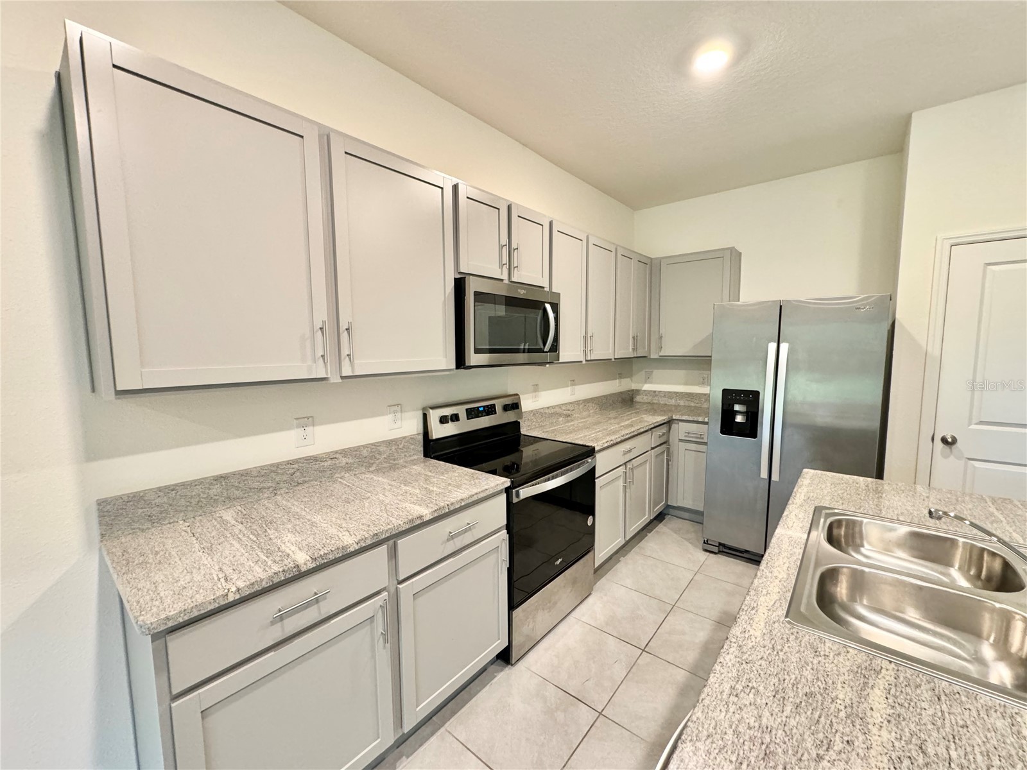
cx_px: 514
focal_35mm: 14
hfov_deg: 102.1
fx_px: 415
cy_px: 385
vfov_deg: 85.7
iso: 500
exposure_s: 1/60
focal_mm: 2.22
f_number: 2.2
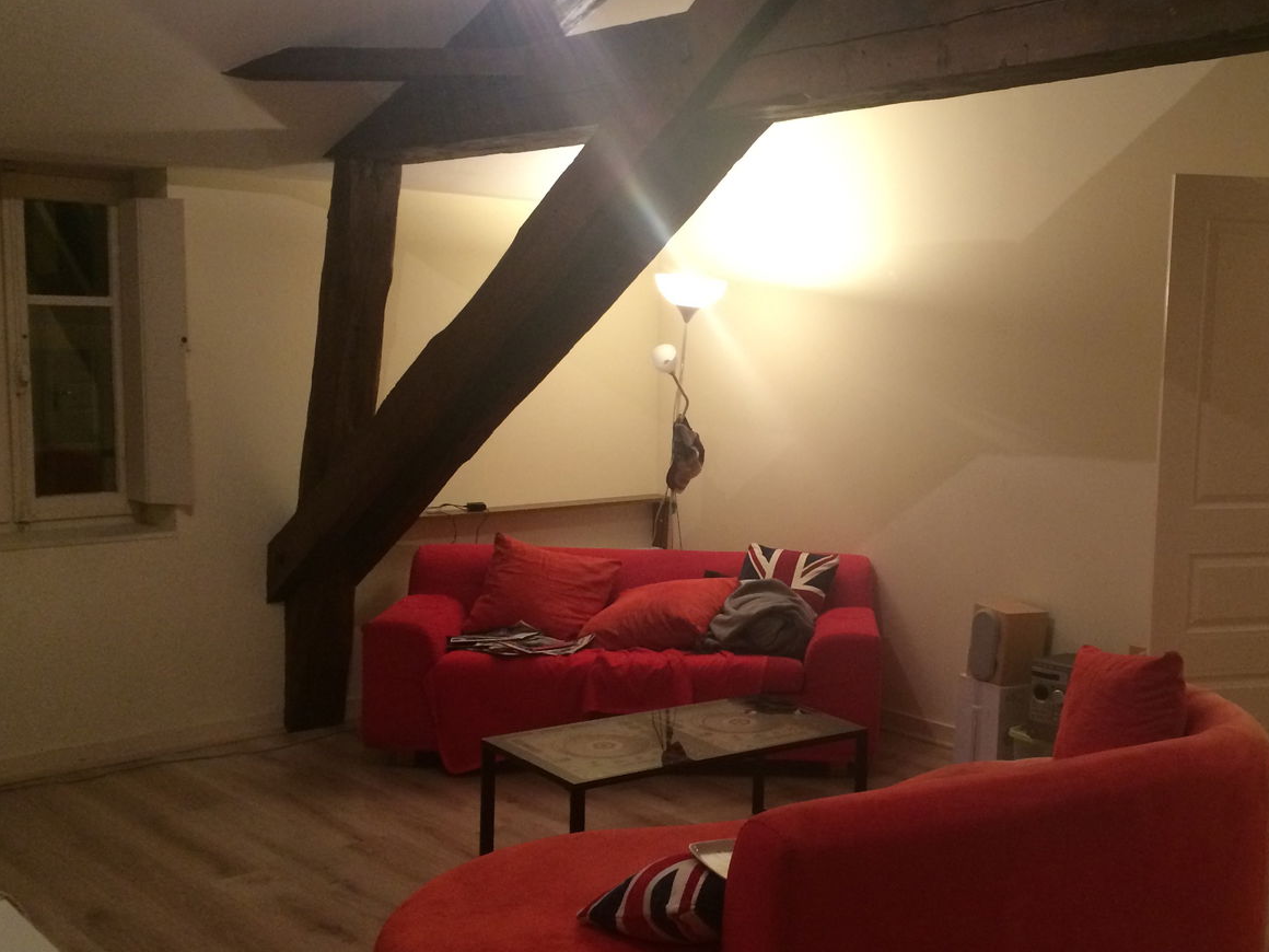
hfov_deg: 46.3
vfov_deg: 35.9
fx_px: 1466
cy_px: 506
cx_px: 804
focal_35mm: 40
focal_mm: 4.15
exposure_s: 1/24
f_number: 2.2
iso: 250
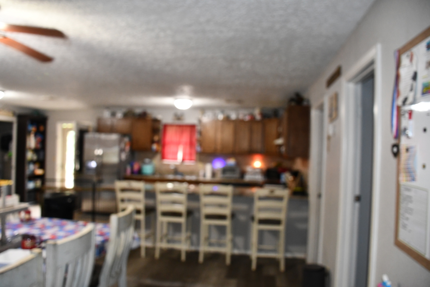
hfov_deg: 67.4
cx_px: 215
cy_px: 144
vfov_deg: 47.9
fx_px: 322
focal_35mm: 27
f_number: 3.5
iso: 1800
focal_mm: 18
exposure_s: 1/60
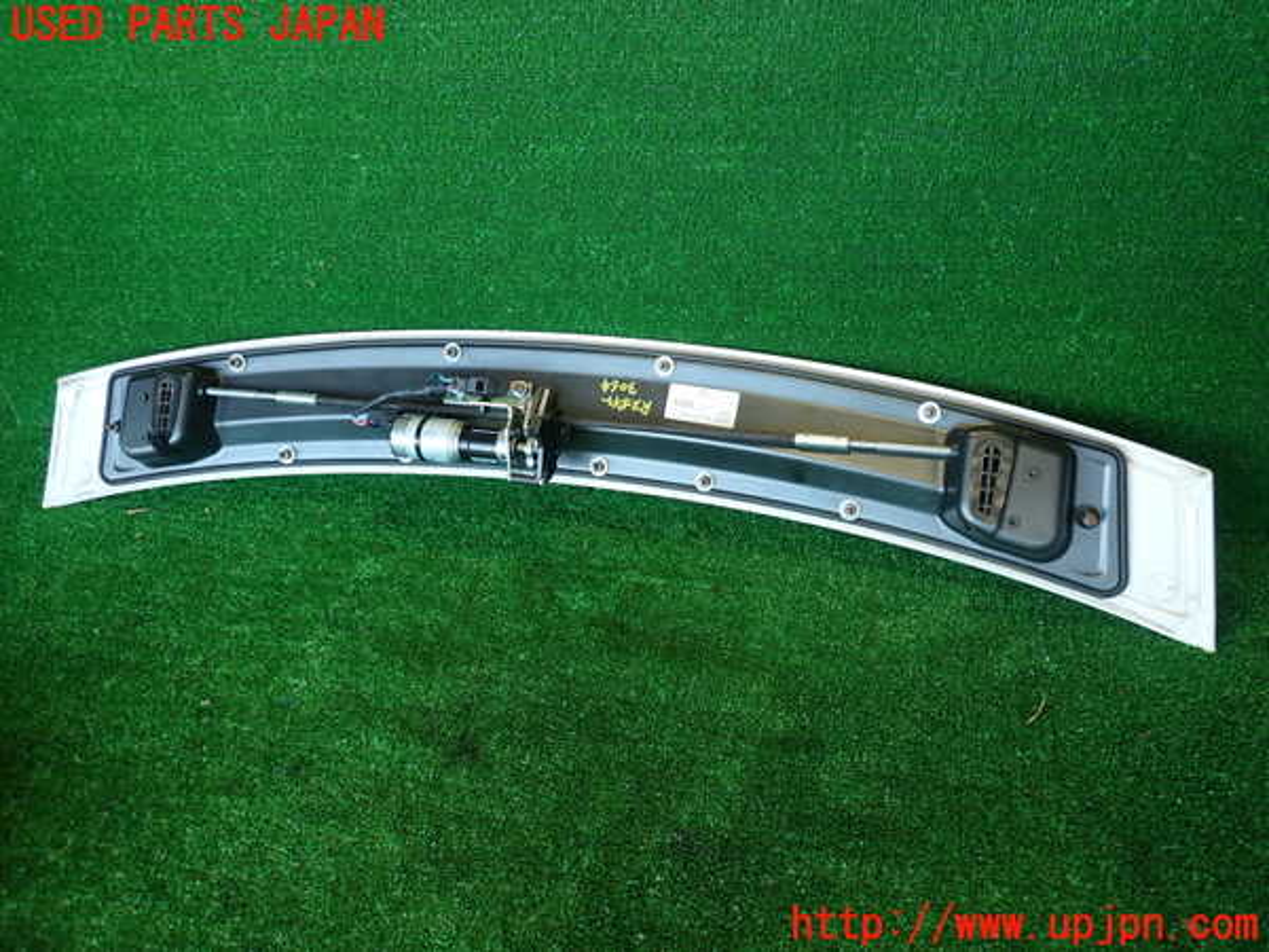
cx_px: 634
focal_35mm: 25
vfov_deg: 54.9
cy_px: 476
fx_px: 916
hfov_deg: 69.4
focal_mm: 4.5
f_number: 2
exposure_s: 1/60
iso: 125
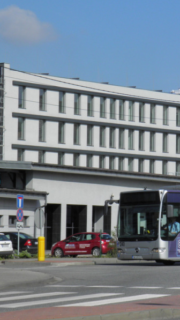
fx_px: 992
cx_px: 209
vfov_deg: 18.3
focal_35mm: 117
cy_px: 159
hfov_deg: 10.2
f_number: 5.5
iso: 50
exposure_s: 1/500
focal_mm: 14.4
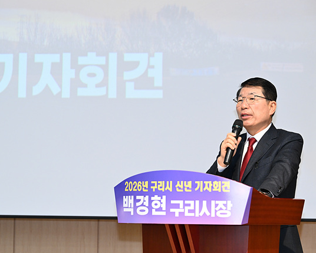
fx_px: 1543
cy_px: 126
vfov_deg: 9.4
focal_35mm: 165
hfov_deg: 11.7
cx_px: 153
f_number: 5.6
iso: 3200
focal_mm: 145
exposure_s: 1/125
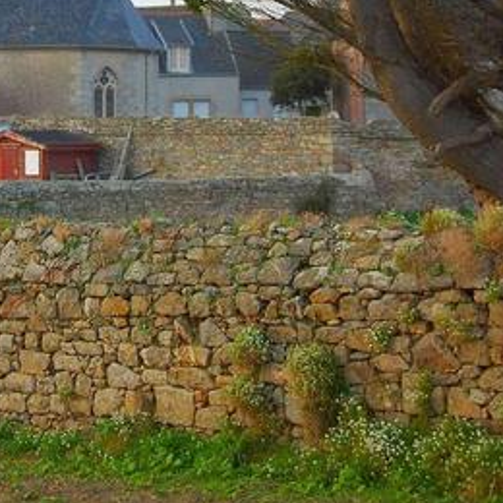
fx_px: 2450
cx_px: 10
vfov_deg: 11.6
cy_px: 44
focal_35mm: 149
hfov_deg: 11.6
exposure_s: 1/100
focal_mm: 38
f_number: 5
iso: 400
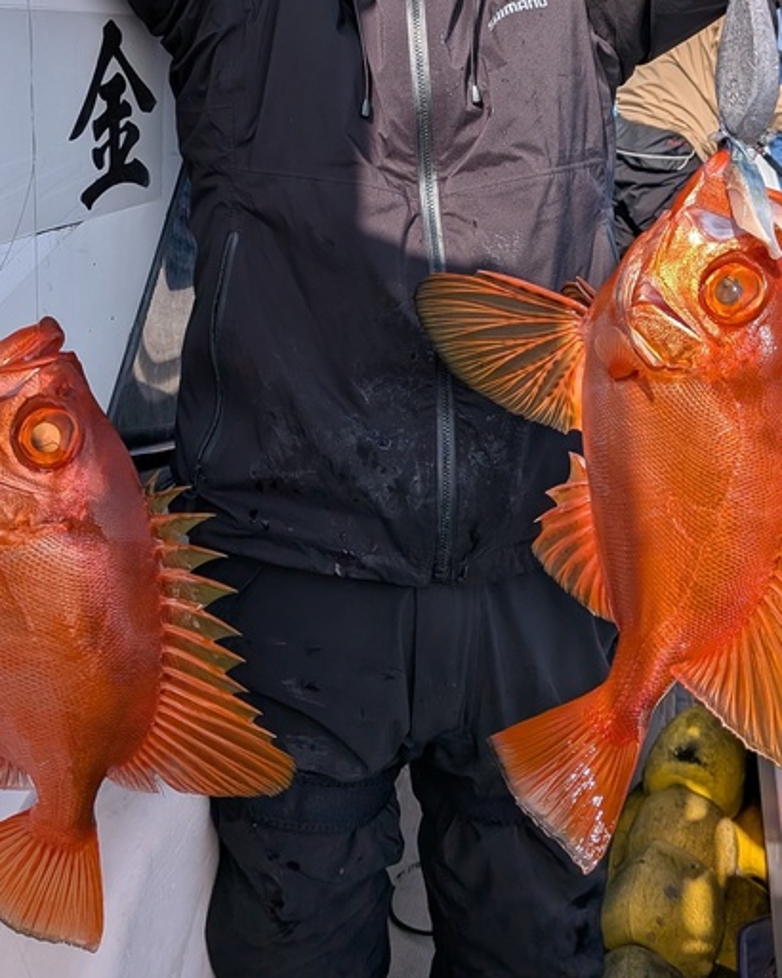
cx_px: 378
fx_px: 1129
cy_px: 231
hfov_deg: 38.2
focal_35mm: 39
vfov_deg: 45.1
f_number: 1.7
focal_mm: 4.53
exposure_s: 1/2381
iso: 31
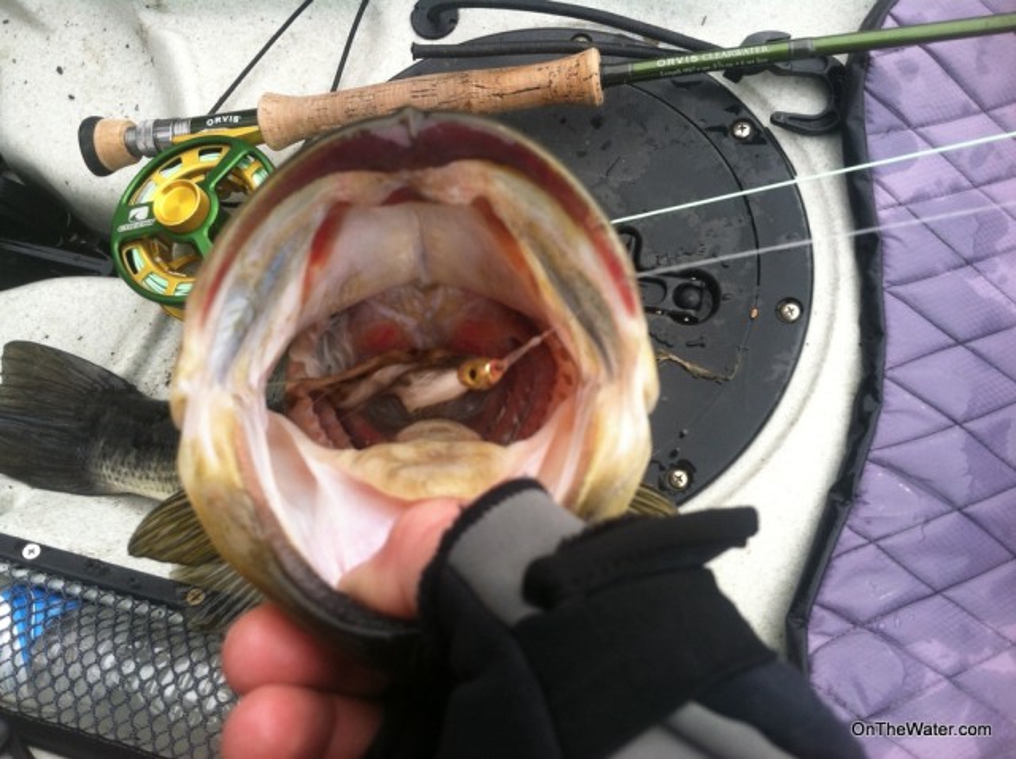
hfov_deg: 52.7
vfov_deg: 40.6
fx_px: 1026
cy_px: 380
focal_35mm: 35
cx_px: 508
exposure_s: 1/263
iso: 80
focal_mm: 3.85
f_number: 2.8
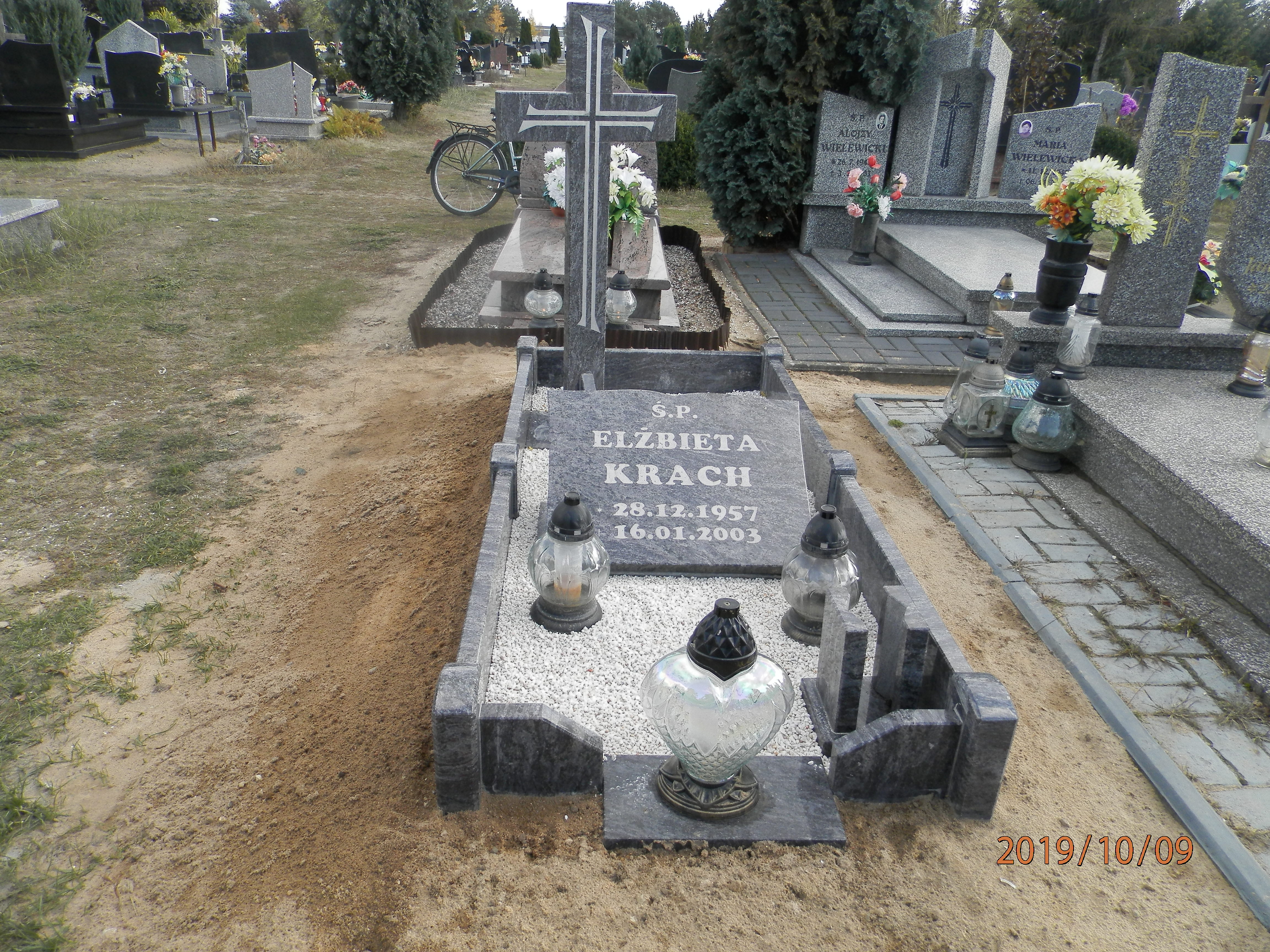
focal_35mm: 25
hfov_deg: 69.4
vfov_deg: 54.9
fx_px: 917
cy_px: 476
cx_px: 635
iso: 80
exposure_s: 1/250
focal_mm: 4.5
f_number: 3.1
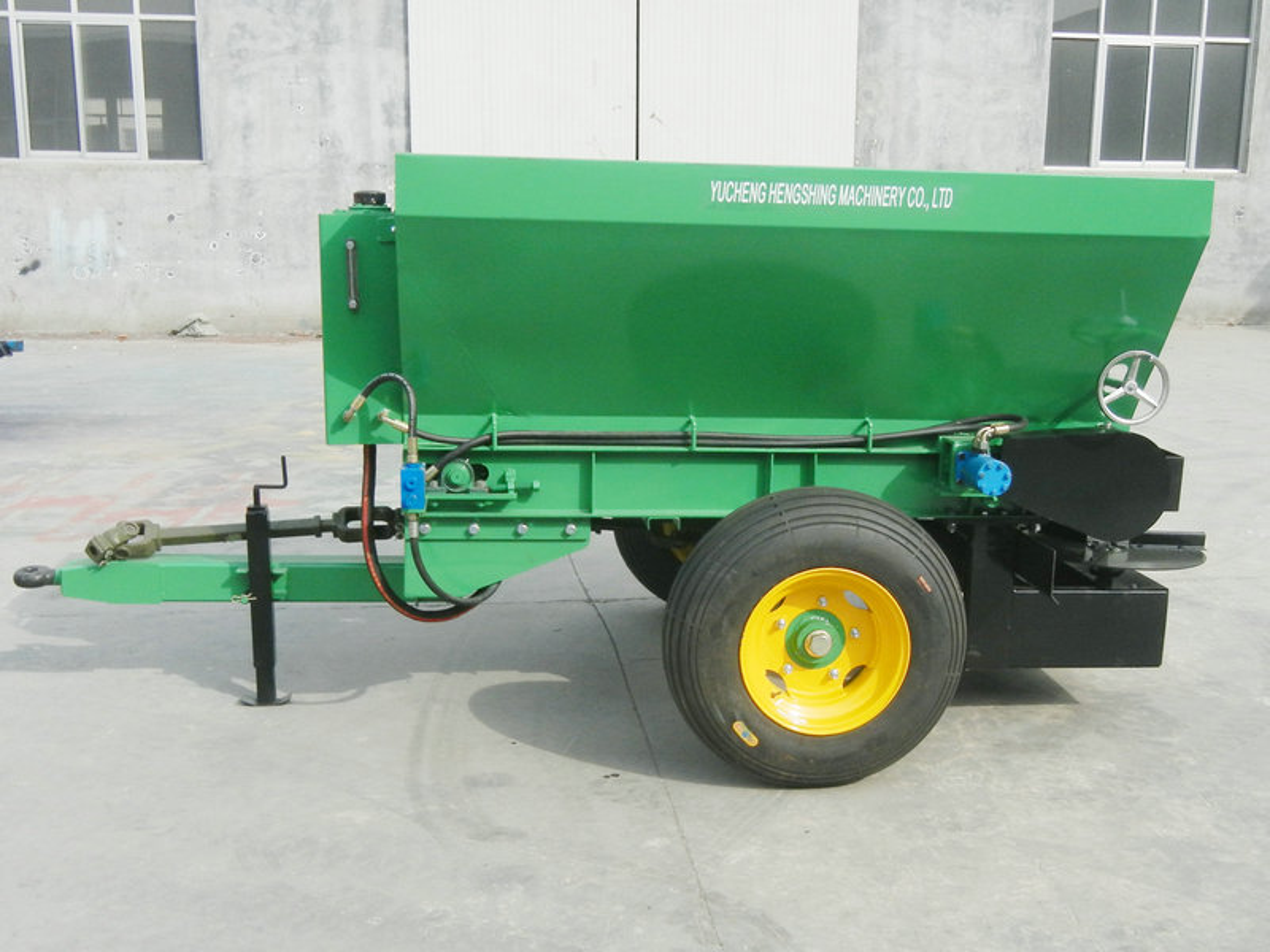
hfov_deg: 60.0
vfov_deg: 46.8
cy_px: 476
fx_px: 1101
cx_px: 635
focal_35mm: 30
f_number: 7
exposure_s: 1/411
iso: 160
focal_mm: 5.4
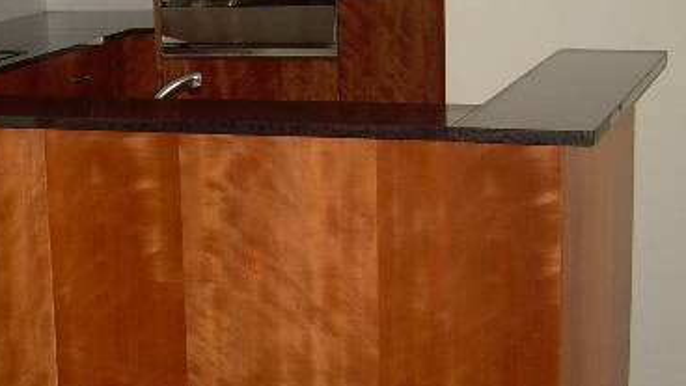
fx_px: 1637
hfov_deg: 22.4
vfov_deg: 13.4
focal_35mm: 90
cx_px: -56
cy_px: 153
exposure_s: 1/60
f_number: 2.8
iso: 109
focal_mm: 6.3
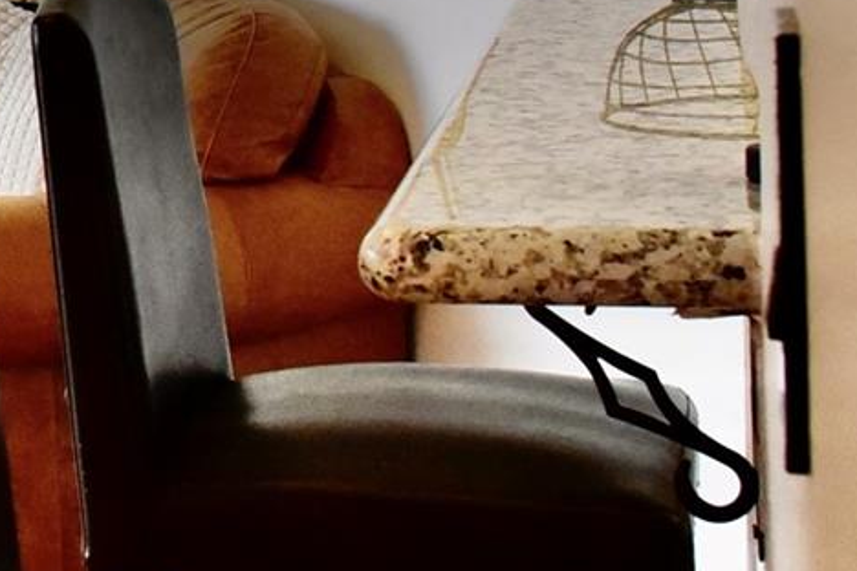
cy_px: -242
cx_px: -551
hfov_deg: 17.0
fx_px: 2499
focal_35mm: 105
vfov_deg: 12.5
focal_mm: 24
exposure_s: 1/320
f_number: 9
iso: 4000
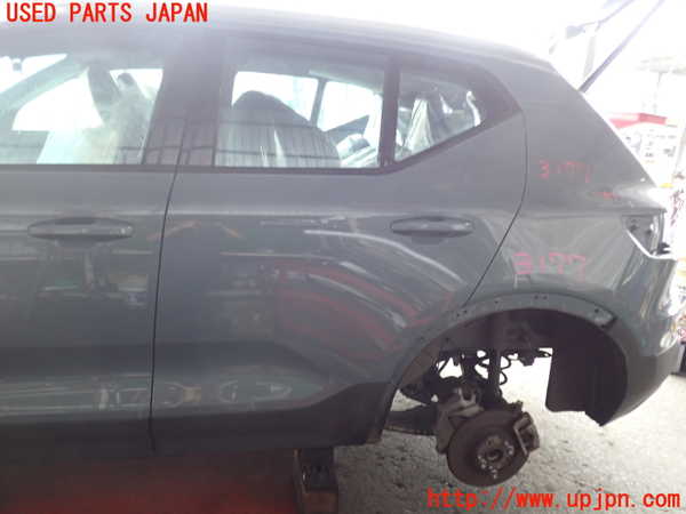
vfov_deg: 46.8
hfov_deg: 60.0
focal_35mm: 30
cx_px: 343
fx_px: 595
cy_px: 257
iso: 320
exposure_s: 1/30
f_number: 2.3
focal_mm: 5.4
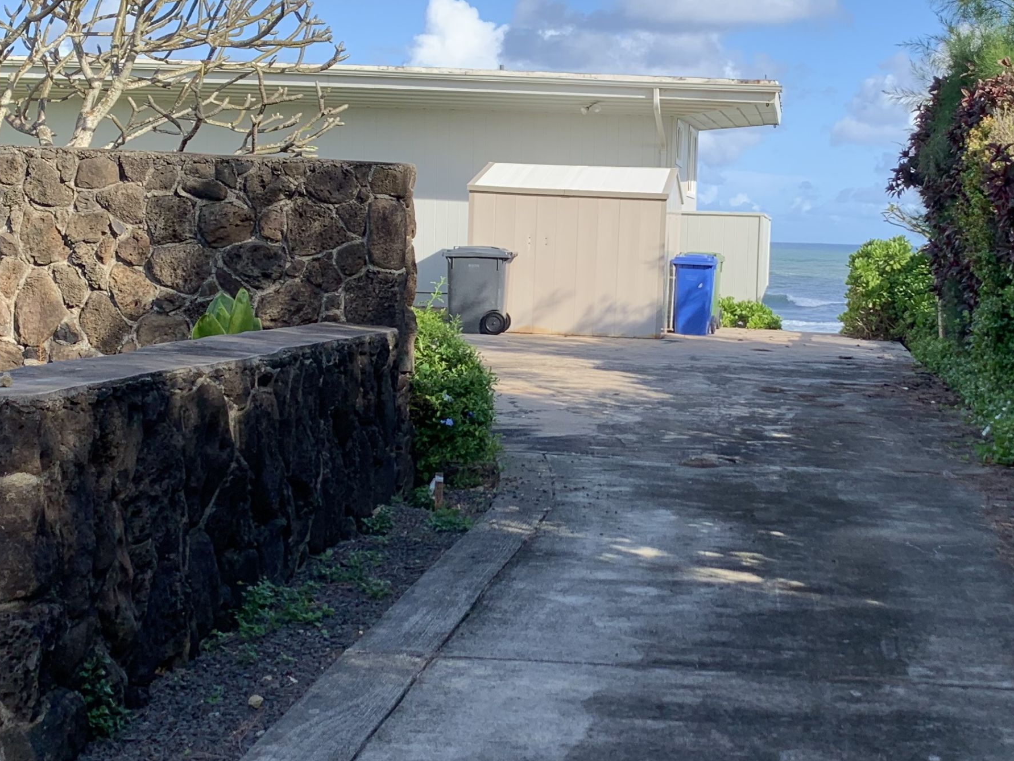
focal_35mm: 56
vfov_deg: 26.1
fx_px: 1640
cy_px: 387
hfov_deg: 34.1
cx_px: 665
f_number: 1.8
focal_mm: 4.25
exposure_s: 1/936
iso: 25
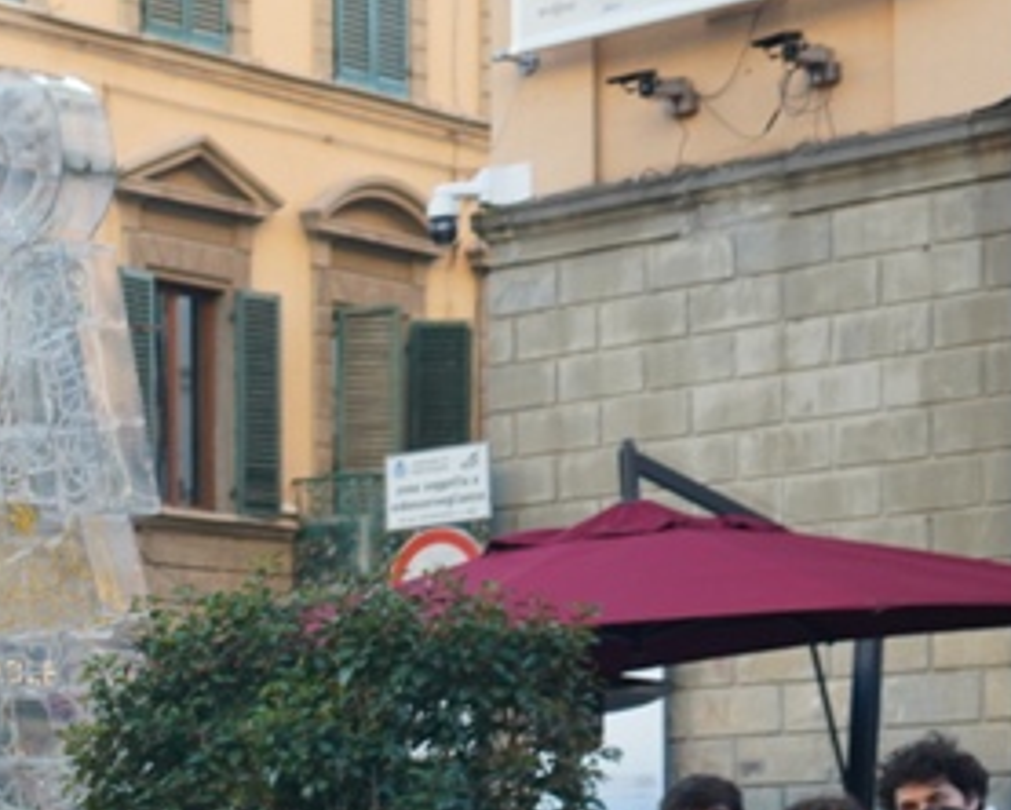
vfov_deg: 13.3
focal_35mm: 111
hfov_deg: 16.1
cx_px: -409
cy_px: 1118
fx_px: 3324
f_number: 4
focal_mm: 32
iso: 800
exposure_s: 1/160
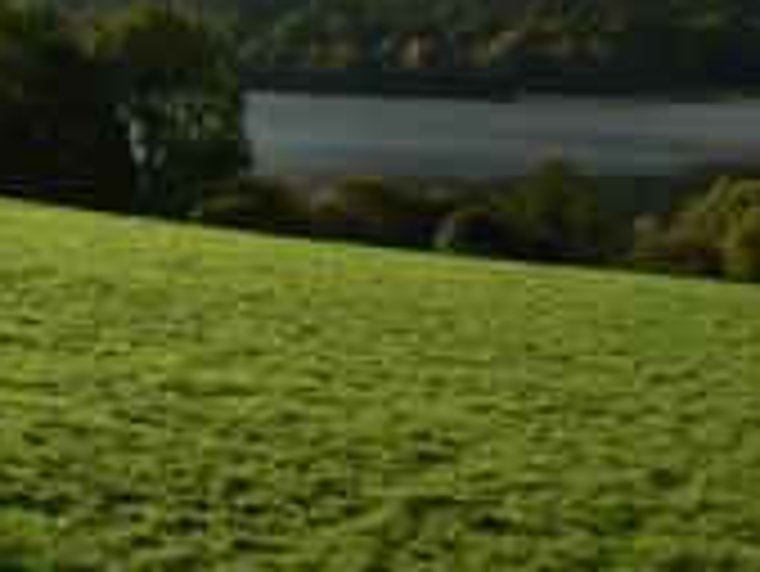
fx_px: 2021
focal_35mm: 92
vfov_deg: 15.4
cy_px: -140
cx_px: 382
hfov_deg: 21.3
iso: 80
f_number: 5.6
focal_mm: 6
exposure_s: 1/400
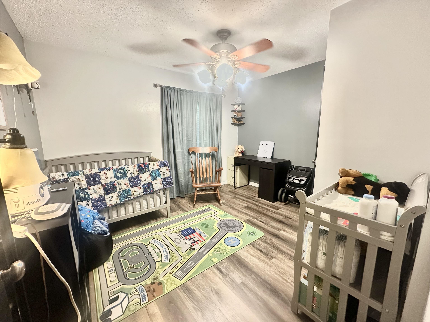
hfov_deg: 102.1
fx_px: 174
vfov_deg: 85.7
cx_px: 215
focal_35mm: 14
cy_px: 161
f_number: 2.2
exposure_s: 1/60
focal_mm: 2.22
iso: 400
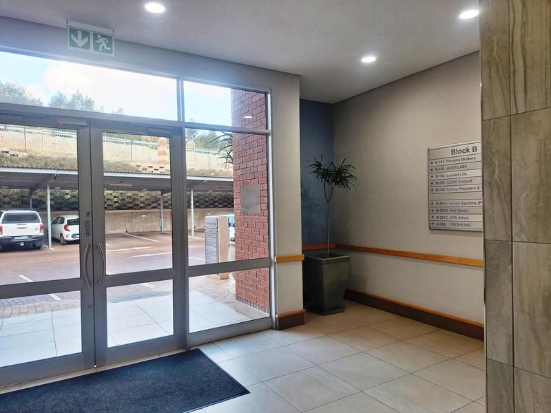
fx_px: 366
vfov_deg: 58.9
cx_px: 276
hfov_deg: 73.9
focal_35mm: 23
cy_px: 206
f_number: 1.8
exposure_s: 1/152
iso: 40
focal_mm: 5.54
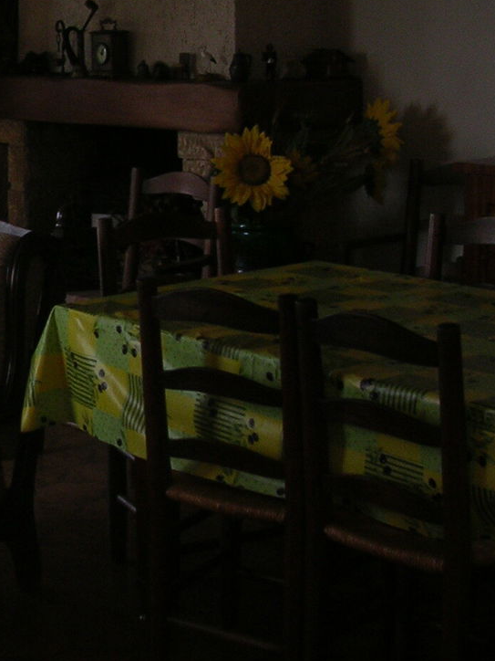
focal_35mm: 84
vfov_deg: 23.2
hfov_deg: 16.8
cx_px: -97
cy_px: 220
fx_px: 1602
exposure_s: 1/91.7
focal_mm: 5.8
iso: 100
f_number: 2.8
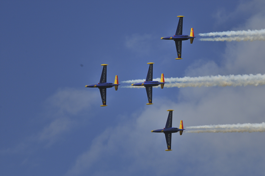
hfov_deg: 10.2
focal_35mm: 202
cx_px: 132
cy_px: 88
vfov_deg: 6.8
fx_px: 1489
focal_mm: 135
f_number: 13
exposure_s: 1/640
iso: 200
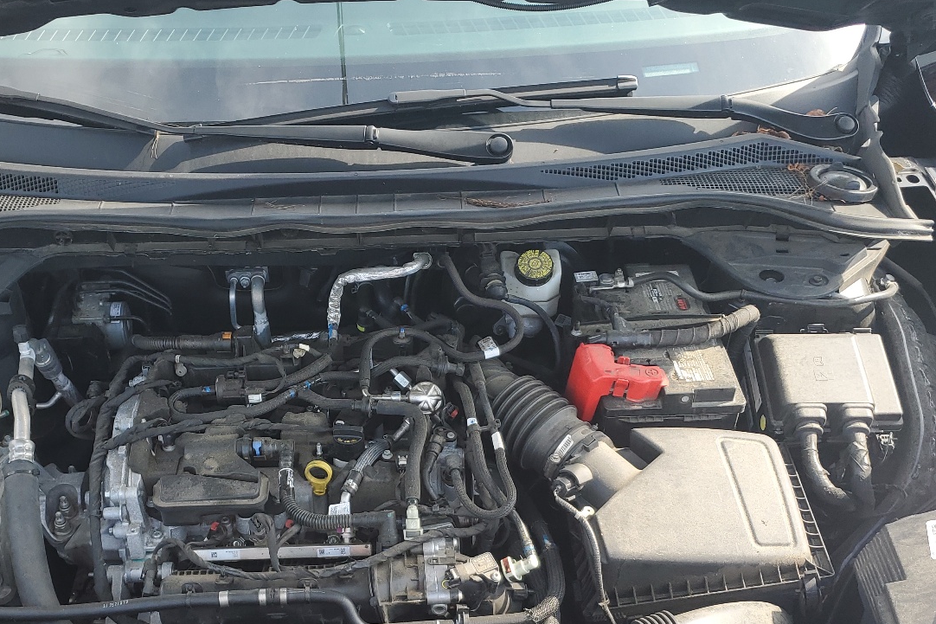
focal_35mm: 40
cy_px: 456
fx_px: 1040
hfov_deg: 48.0
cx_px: 355
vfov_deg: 32.8
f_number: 1.5
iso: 50
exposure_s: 1/345
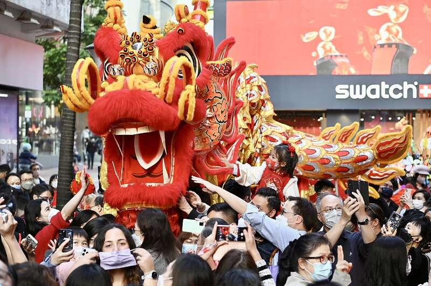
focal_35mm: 70
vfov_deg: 19.4
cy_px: 143
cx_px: 216
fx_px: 837
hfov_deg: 28.9
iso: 1250
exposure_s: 1/500
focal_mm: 70
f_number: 3.5
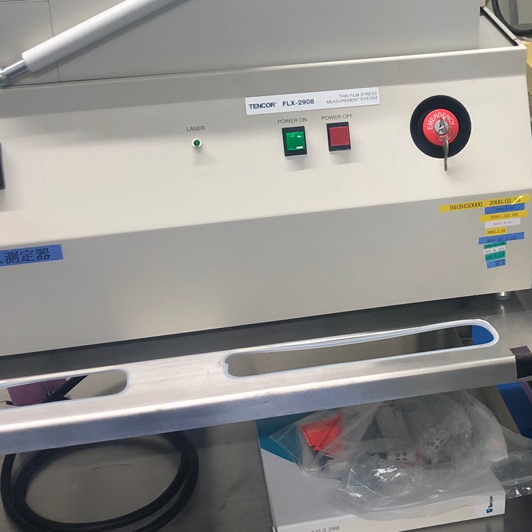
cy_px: 180
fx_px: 1113
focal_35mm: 64
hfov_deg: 26.6
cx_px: 393
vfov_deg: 26.7
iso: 32
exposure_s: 1/30
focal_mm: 4
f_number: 1.8
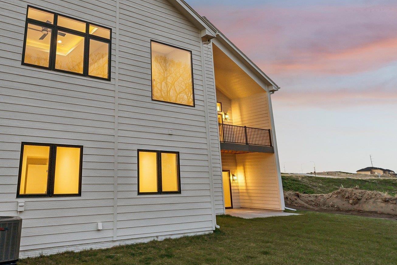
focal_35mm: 22
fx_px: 243
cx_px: 116
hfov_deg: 74.8
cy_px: 113
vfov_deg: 57.0
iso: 200
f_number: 6.3
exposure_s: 1/13
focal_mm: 14
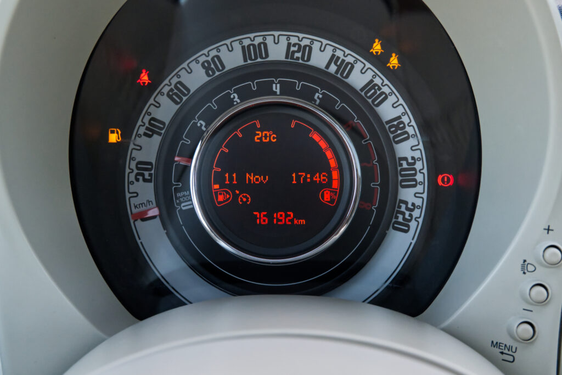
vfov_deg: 36.0
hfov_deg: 51.9
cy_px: 188
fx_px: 578
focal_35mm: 37
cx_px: 281
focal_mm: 24.9
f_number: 7.1
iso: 2000
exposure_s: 1/320
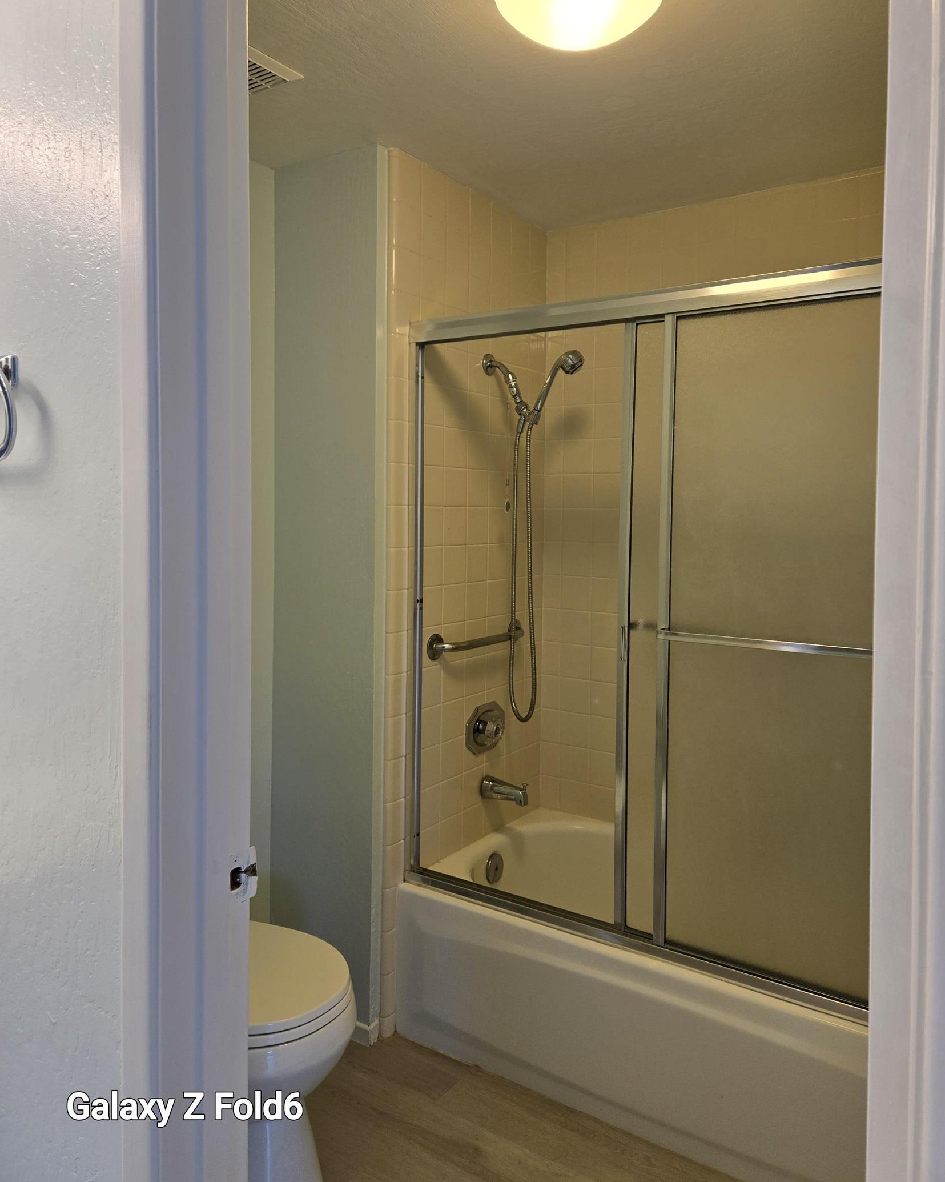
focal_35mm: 25
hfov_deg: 56.8
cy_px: 547
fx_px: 874
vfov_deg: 68.0
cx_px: 482
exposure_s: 1/120
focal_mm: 5.4
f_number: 1.8
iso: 50
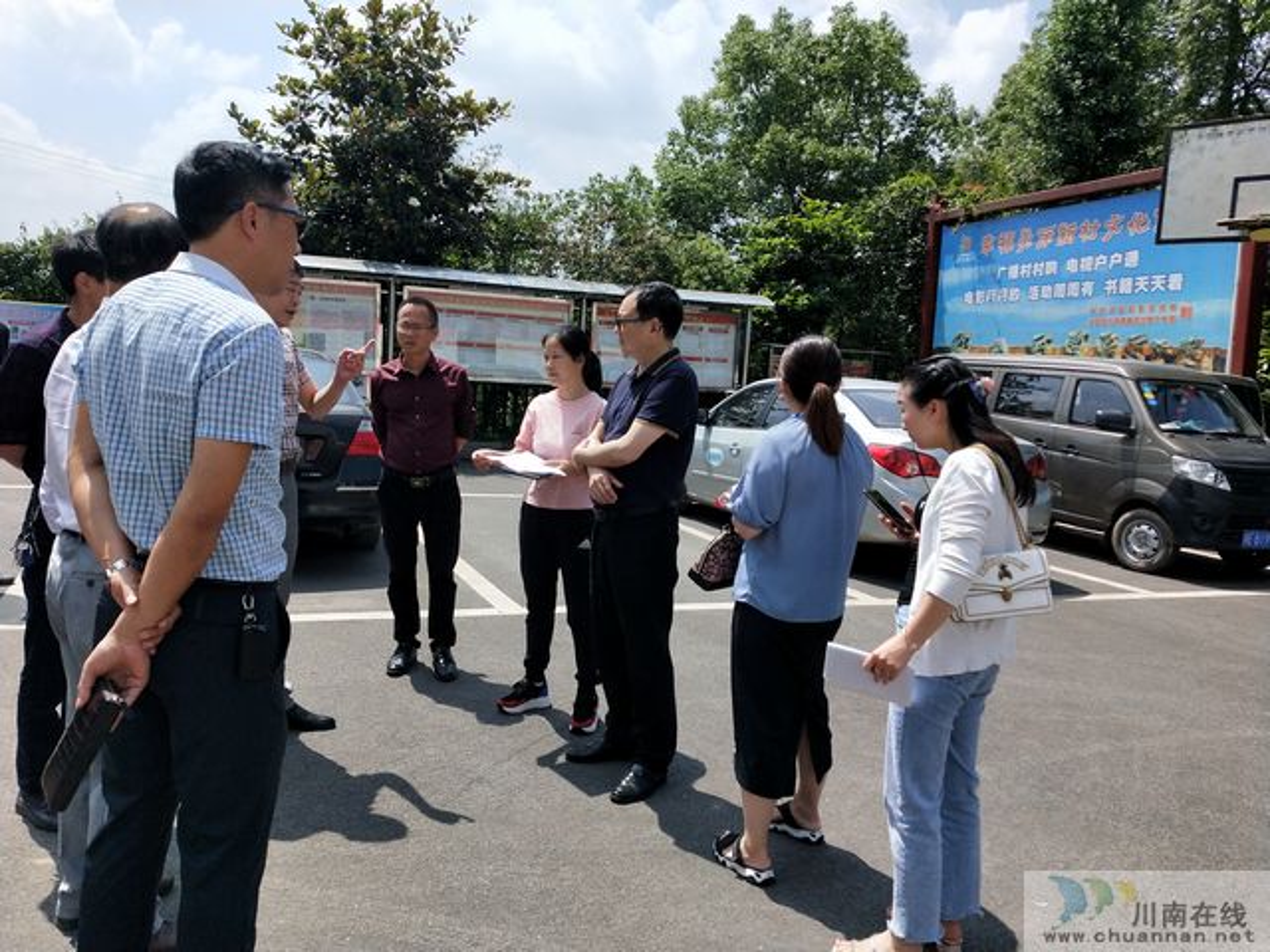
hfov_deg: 73.9
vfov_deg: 58.9
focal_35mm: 23
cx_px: 635
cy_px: 476
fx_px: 844
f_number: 1.7
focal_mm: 3.99
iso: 74
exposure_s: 1/2602
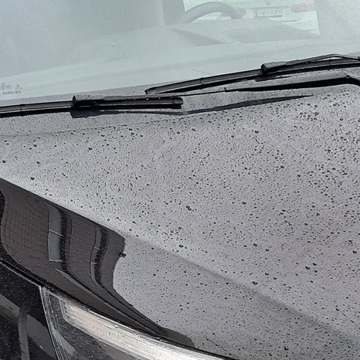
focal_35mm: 82
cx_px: 76
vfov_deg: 20.9
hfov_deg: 20.9
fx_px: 965
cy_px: 279
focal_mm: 4
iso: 100
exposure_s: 1/60
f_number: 1.8
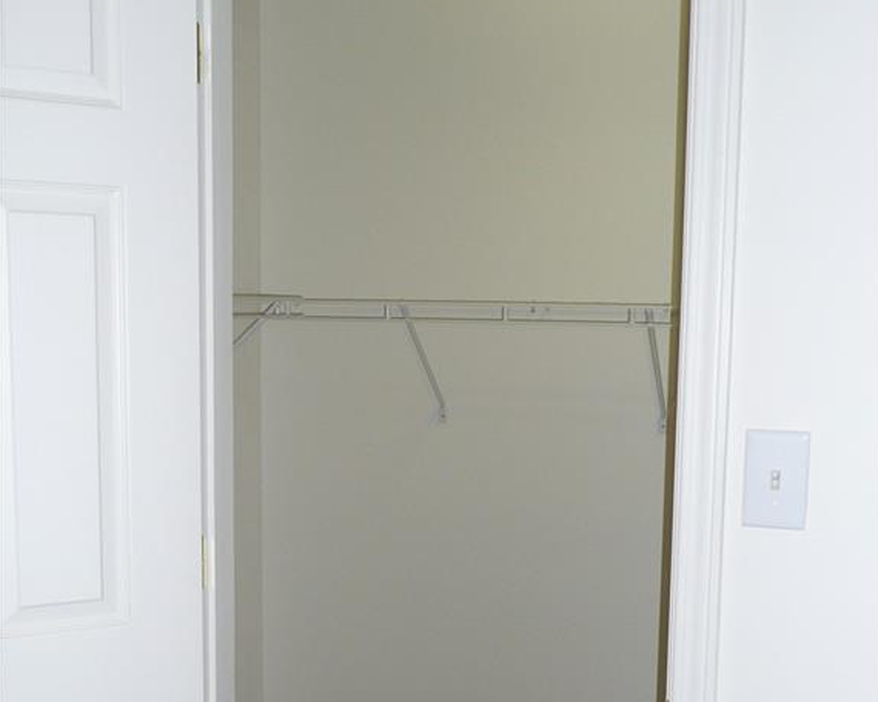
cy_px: 480
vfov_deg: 30.0
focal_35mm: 50
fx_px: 1299
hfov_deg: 37.3
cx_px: 441
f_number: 3.8
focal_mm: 6.2
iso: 160
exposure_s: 1/30
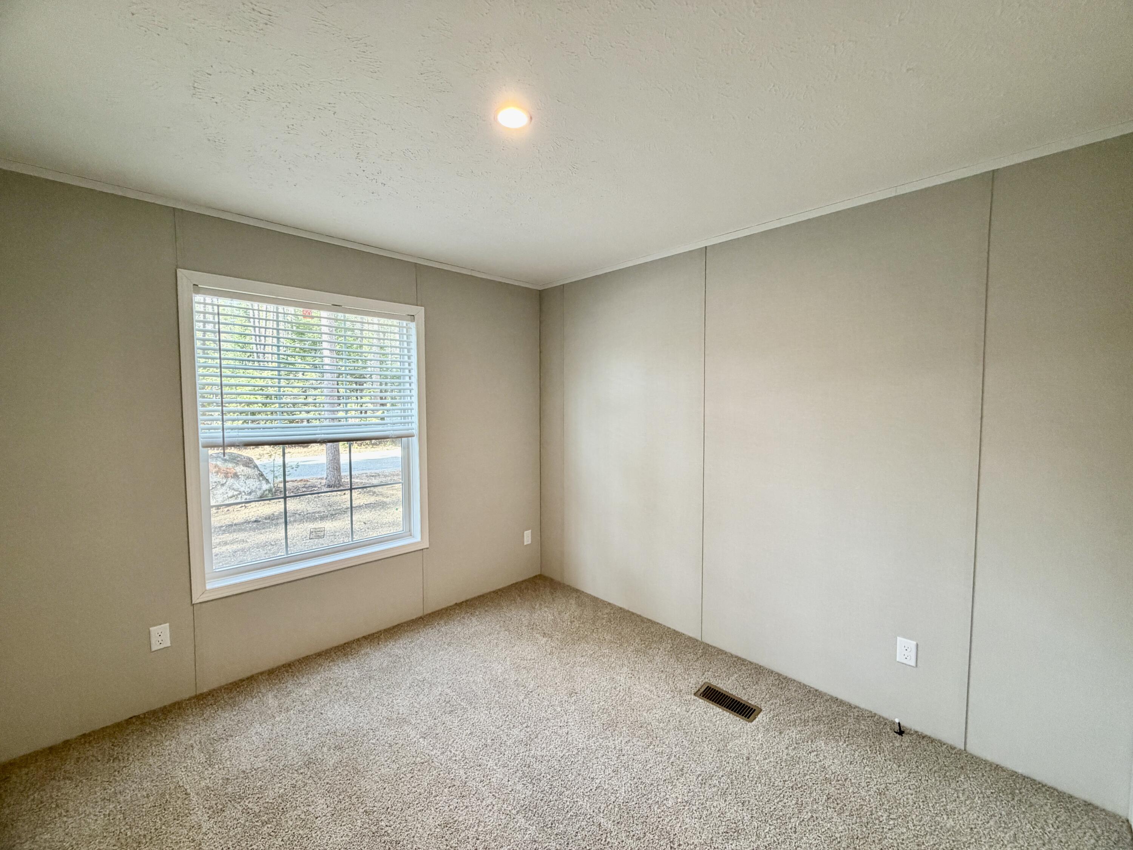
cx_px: 566
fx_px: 458
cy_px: 425
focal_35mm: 14
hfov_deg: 102.1
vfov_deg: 85.7
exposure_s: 1/120
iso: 320
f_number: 2.2
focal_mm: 2.22
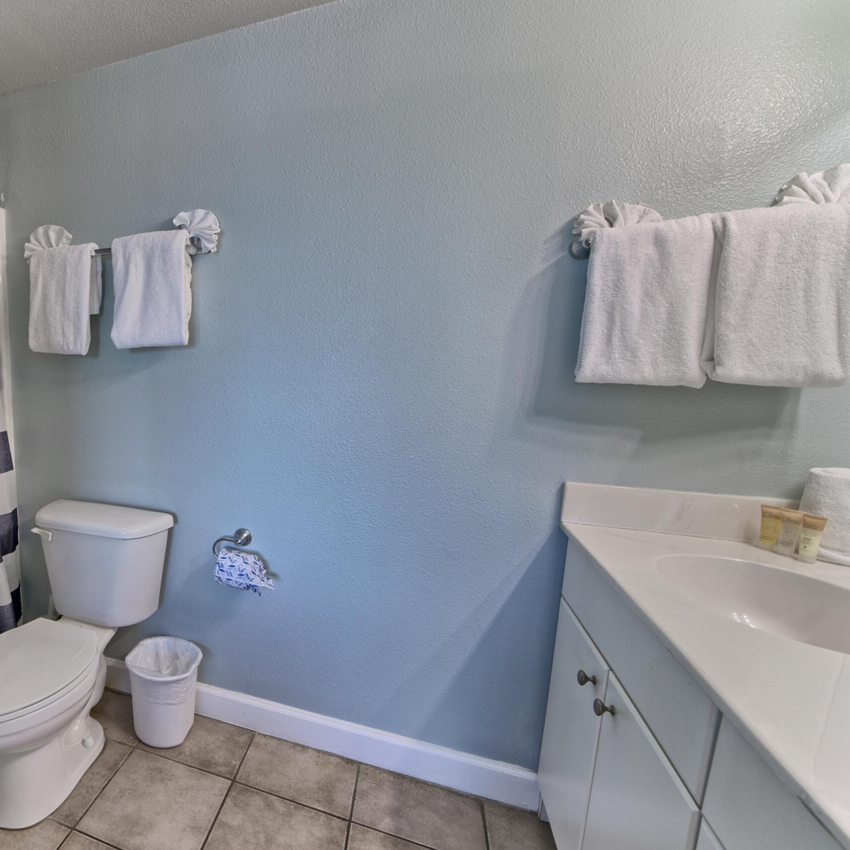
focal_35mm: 18
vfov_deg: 80.7
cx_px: 176
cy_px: 438
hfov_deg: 72.8
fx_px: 500
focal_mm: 12
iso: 500
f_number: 8
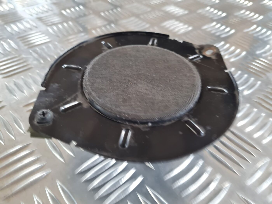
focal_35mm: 26
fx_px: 204
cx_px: 136
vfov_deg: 53.1
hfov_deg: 67.3
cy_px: 102
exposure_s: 1/50
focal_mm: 5.4
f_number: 1.8
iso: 250
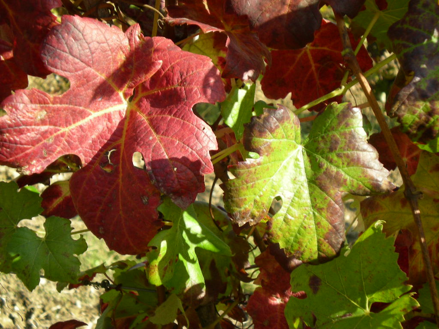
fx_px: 938
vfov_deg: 19.9
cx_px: 220
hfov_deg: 26.3
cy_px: 164
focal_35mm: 74
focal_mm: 12.3
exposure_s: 1/124
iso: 66
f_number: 4.6
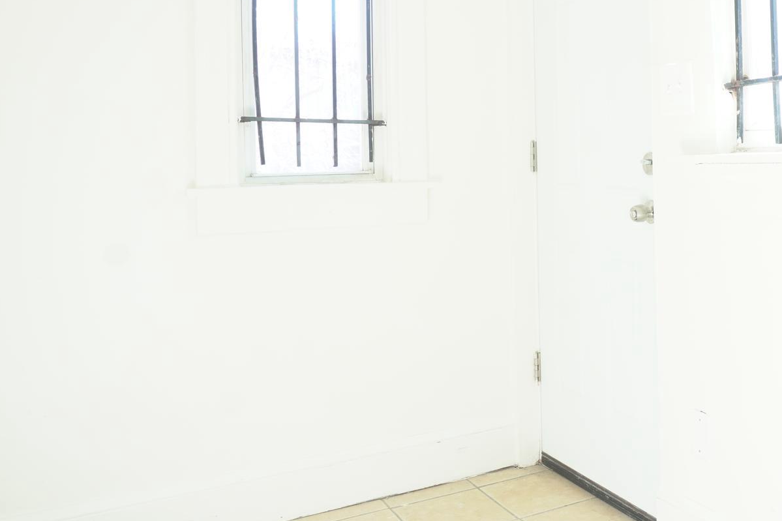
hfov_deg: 45.1
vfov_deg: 32.3
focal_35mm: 41
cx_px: 622
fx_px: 890
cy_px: 164
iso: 160
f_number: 9
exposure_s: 1/8
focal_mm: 16
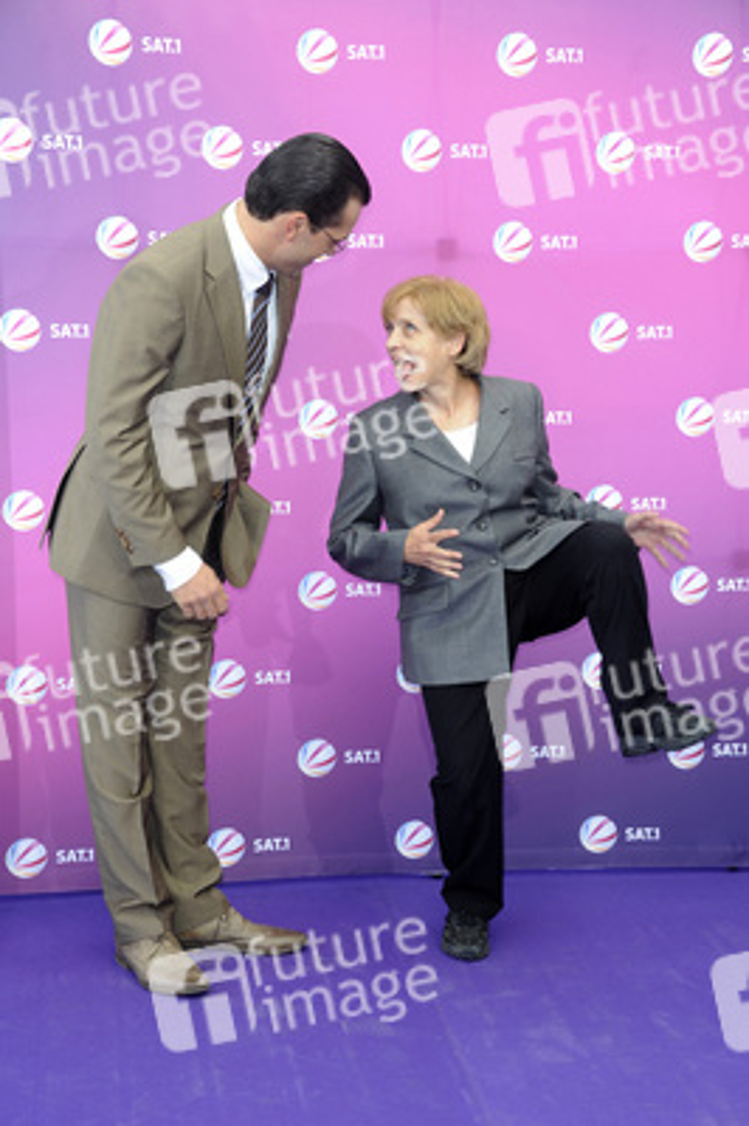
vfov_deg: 29.7
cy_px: 563
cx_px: 374
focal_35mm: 68
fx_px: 2126
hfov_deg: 20.0
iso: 320
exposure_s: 1/125
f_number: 6.3
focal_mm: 68
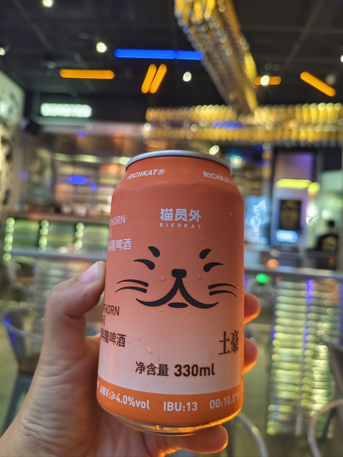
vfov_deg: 71.6
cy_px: 228
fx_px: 317
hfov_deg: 56.8
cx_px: 172
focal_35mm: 24
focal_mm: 5.56
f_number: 1.88
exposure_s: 1/4.76
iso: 3478
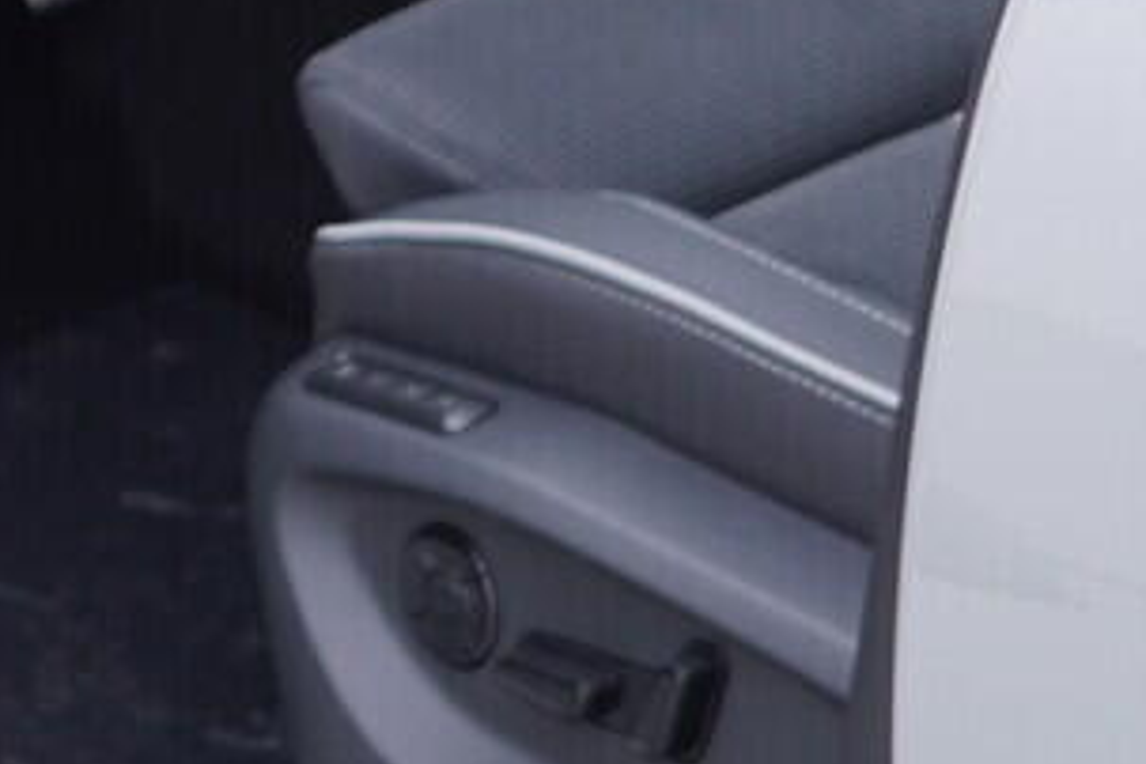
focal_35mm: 171
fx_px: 5443
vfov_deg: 7.9
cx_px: -166
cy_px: -416
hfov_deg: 11.8
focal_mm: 24
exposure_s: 1/40
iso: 125
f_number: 2.8
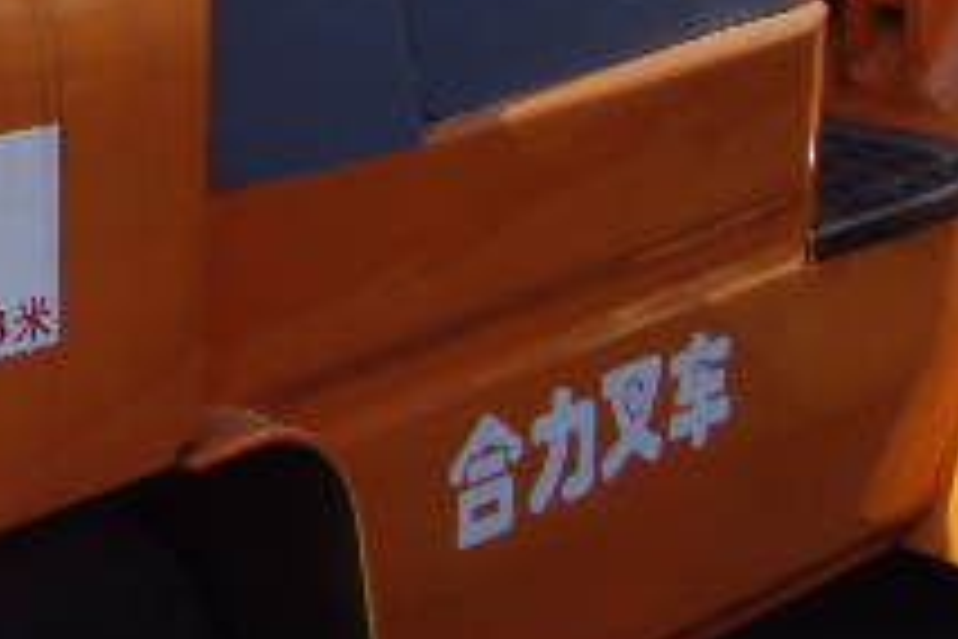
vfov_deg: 10.9
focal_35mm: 122
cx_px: -400
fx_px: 3246
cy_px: -243
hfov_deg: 15.7
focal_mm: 6.6
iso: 80
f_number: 6.3
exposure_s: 1/250
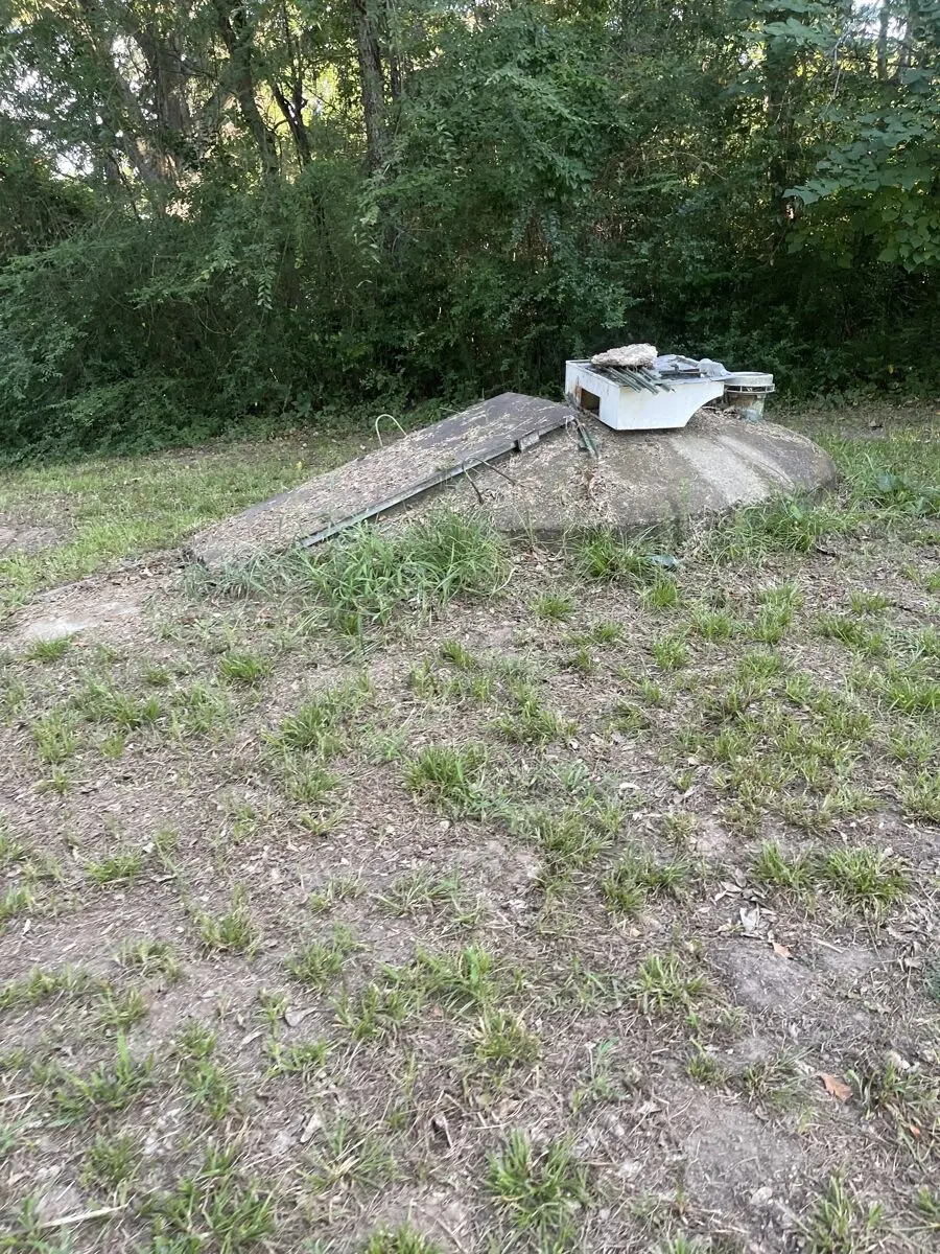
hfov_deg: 54.9
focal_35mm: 25
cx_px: 470
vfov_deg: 69.4
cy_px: 627
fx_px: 905
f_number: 1.6
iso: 125
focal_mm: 5.1
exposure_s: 1/121
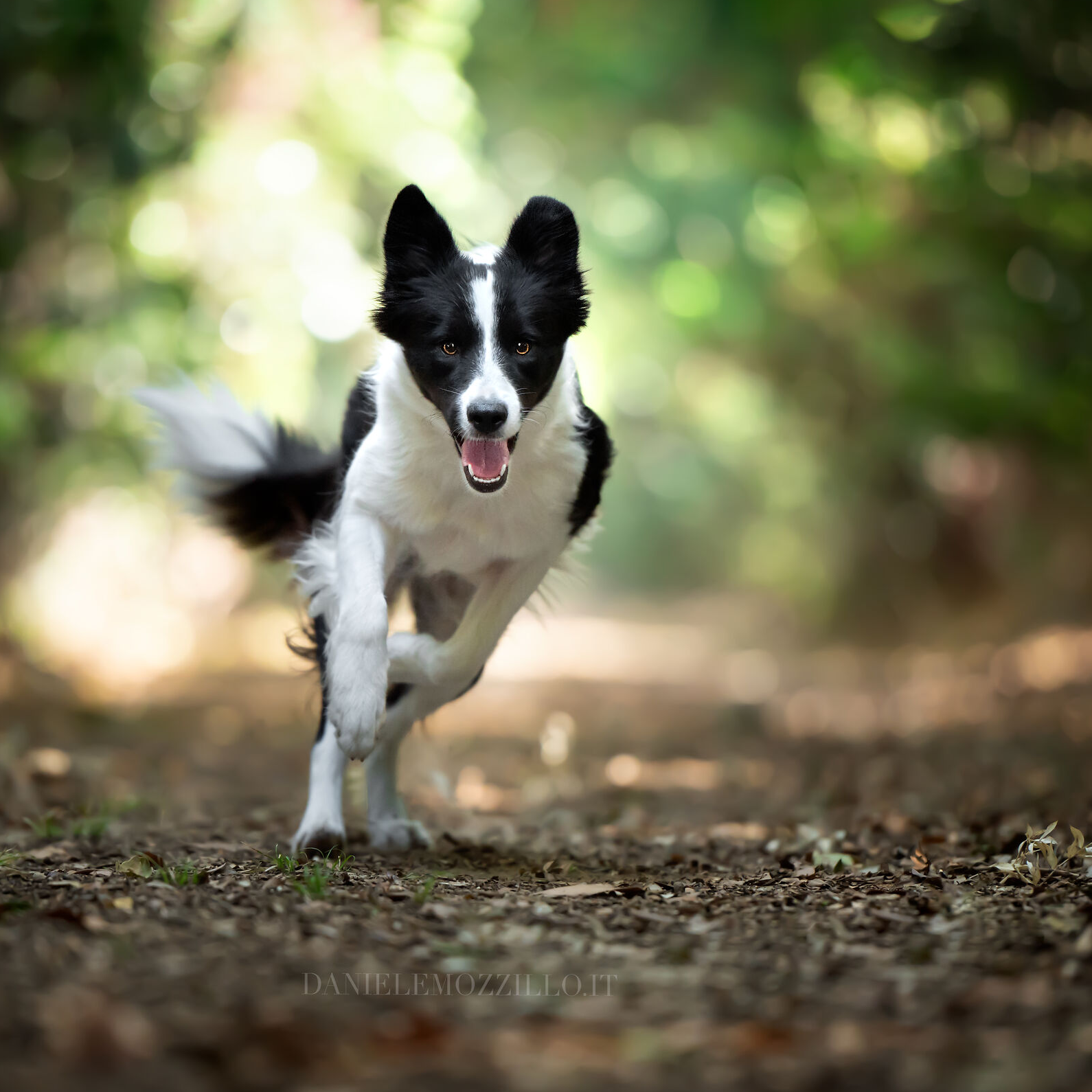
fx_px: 8923
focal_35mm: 250
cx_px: 459
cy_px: 544
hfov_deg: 7.0
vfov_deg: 7.0
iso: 2000
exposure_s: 1/1600
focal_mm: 195
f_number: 2.8
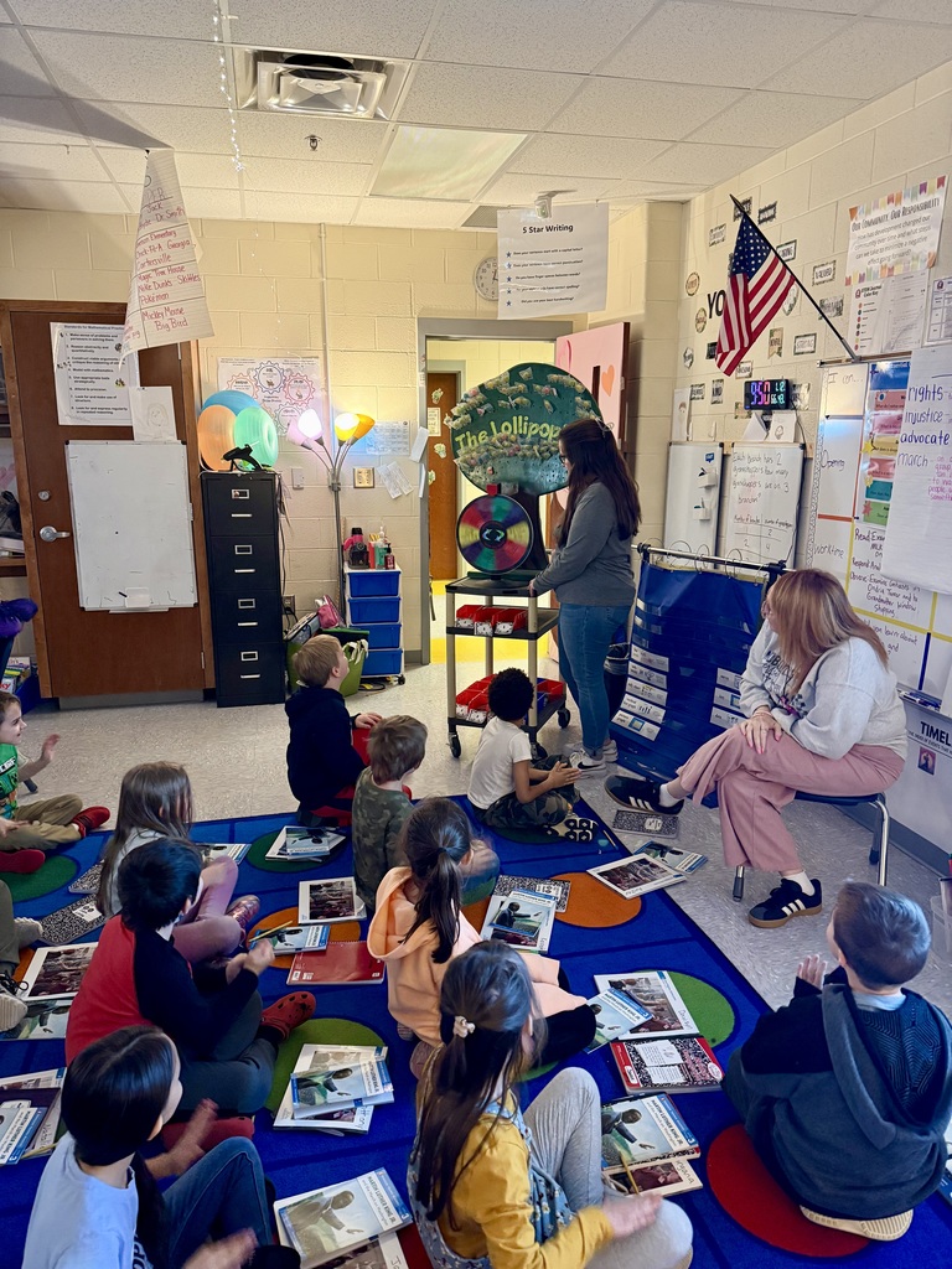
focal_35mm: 24
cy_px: 634
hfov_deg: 56.8
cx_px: 476
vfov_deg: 71.6
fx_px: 880
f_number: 1.78
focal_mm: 6.76
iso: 500
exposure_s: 1/60
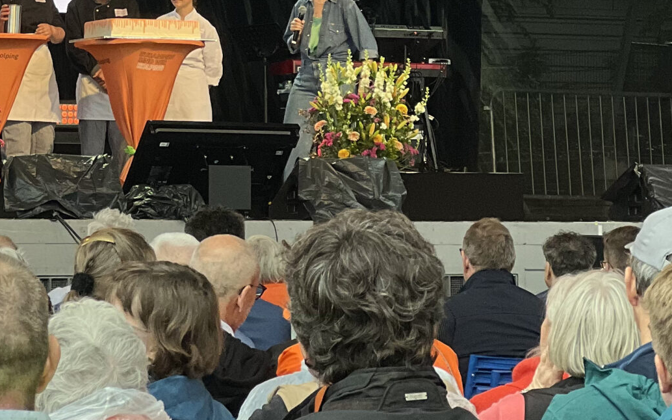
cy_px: -122
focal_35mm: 202
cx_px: 211
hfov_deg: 10.4
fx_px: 3699
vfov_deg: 6.4
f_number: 2.8
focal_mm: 9
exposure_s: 1/120
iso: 50
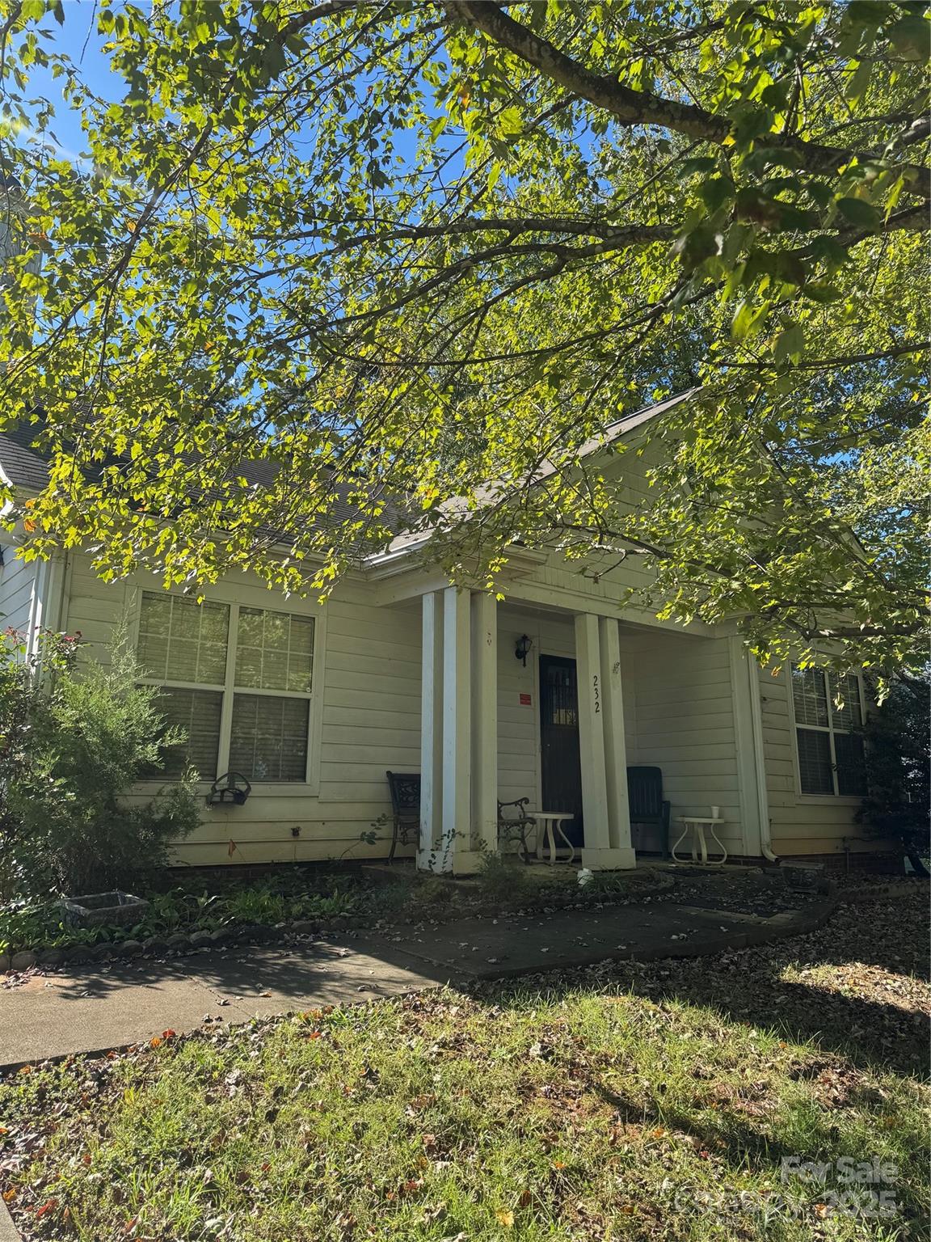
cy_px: 621
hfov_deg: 56.8
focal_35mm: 24
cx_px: 466
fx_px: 861
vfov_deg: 71.6
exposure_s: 1/1172
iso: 80
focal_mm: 6.76
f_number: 1.78
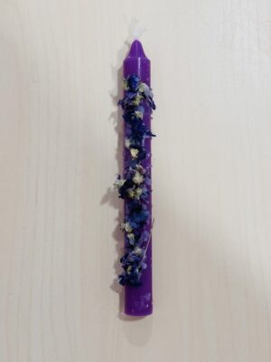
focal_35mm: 48
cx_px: 136
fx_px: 501
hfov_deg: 30.3
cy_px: 181
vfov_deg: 39.7
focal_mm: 6.76
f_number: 1.78
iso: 100
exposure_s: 1/60
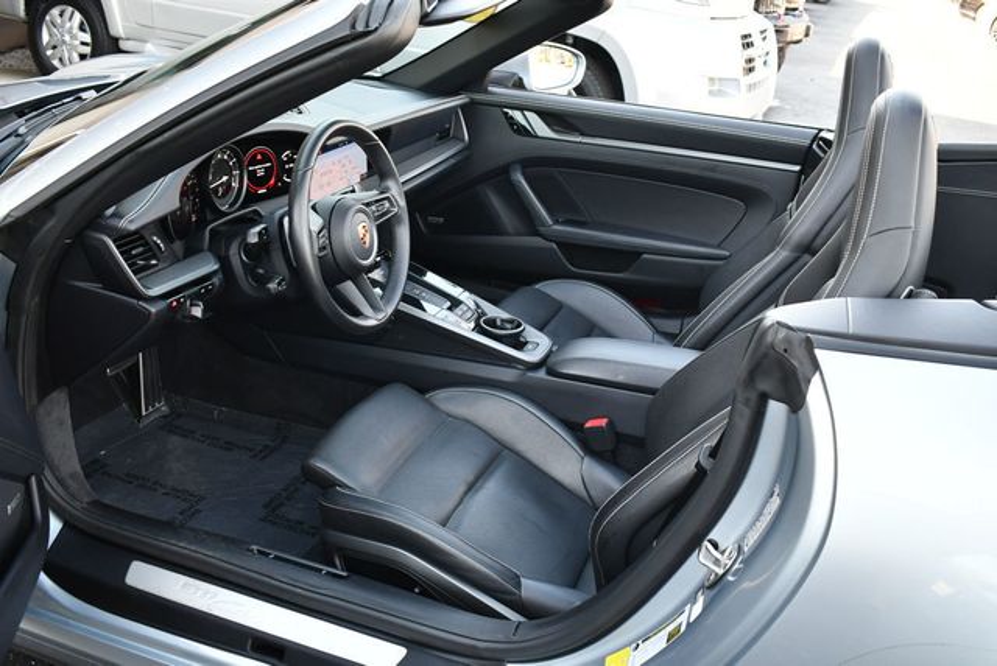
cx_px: 498
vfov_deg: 36.9
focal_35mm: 36
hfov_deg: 53.1
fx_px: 998
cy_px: 333
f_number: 3.5
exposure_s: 1/250
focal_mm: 18
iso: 640
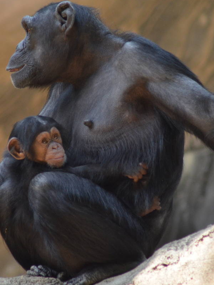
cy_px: 133
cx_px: 91
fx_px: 5457
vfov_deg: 3.0
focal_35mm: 662
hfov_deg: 2.2
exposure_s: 1/640
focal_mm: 230
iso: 800
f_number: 5
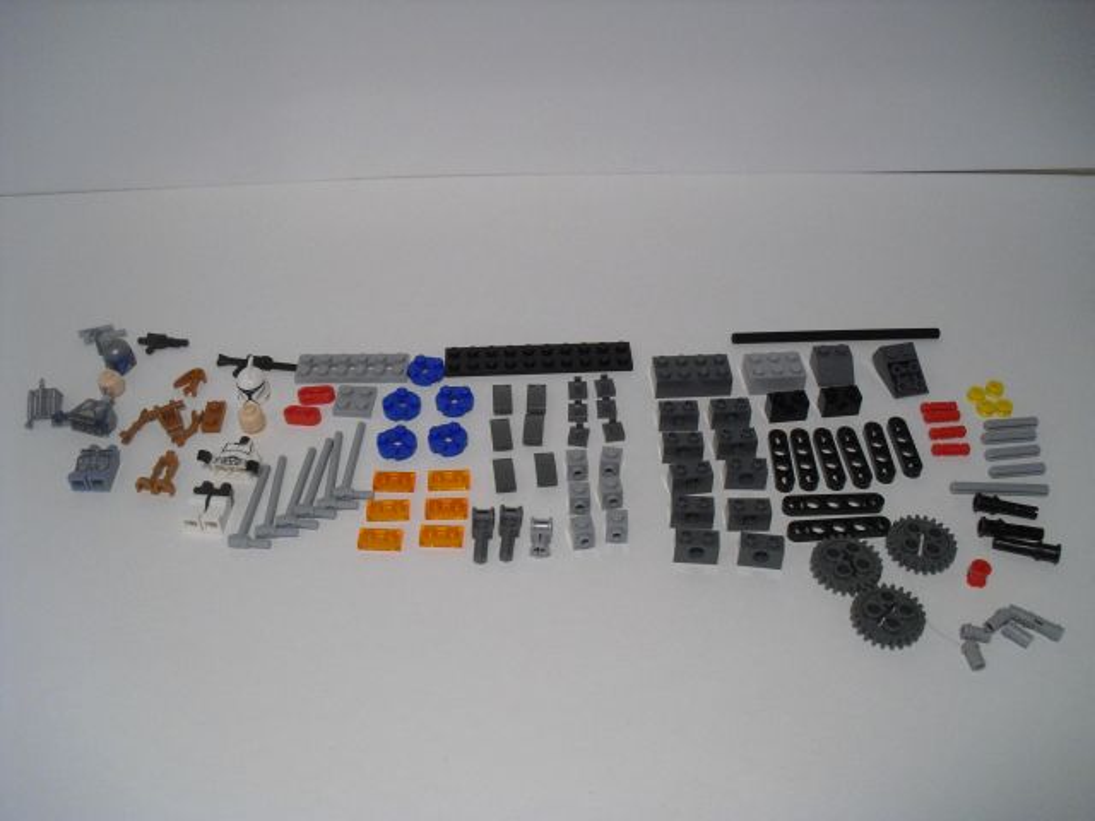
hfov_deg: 51.4
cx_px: 548
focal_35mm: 36
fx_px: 1139
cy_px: 410
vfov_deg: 39.7
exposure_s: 1/100
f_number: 3.1
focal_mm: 6.3
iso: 400
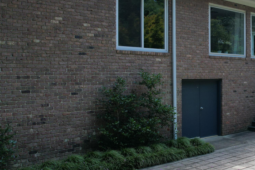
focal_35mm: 44
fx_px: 312
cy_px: 77
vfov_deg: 30.5
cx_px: 204
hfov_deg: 42.5
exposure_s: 1/500
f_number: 2.8
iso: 100
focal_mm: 8.38
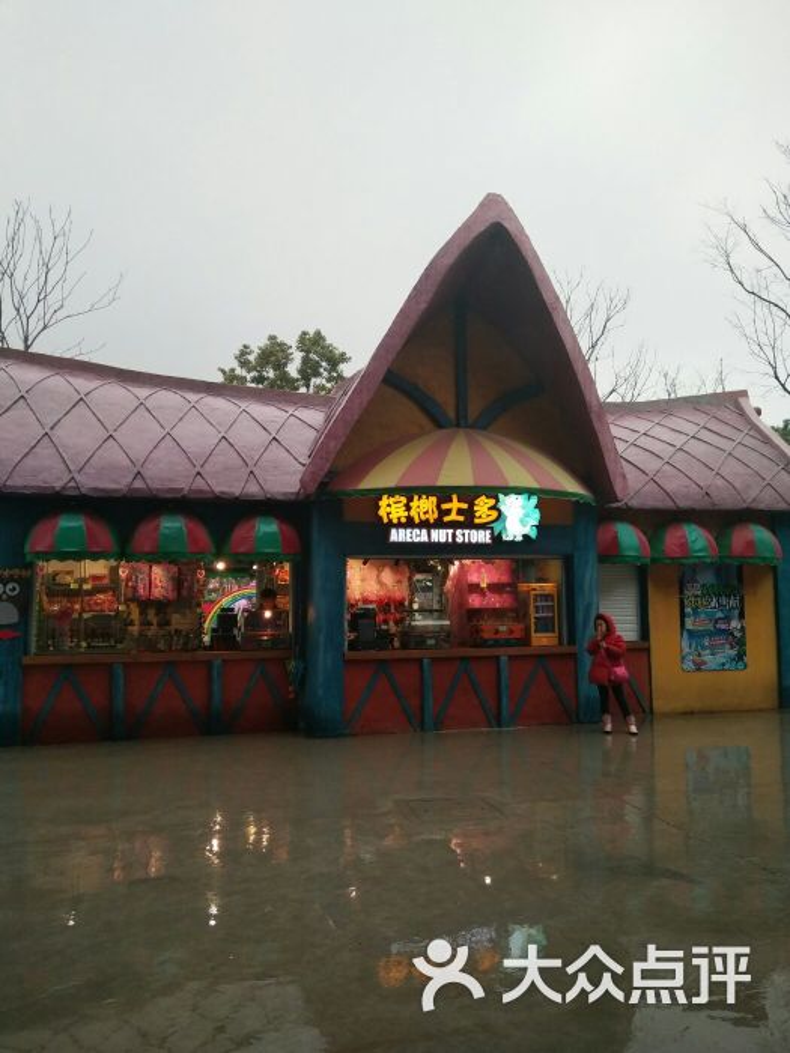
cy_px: 526
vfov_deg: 79.0
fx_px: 639
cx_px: 395
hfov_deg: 63.4
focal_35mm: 21
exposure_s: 1/100
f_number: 2.2
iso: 98
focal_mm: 3.66
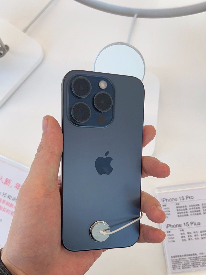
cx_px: 103
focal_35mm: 29
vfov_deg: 61.7
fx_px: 230
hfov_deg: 48.2
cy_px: 138
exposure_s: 1/310
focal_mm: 5.7
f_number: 1.5
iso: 50
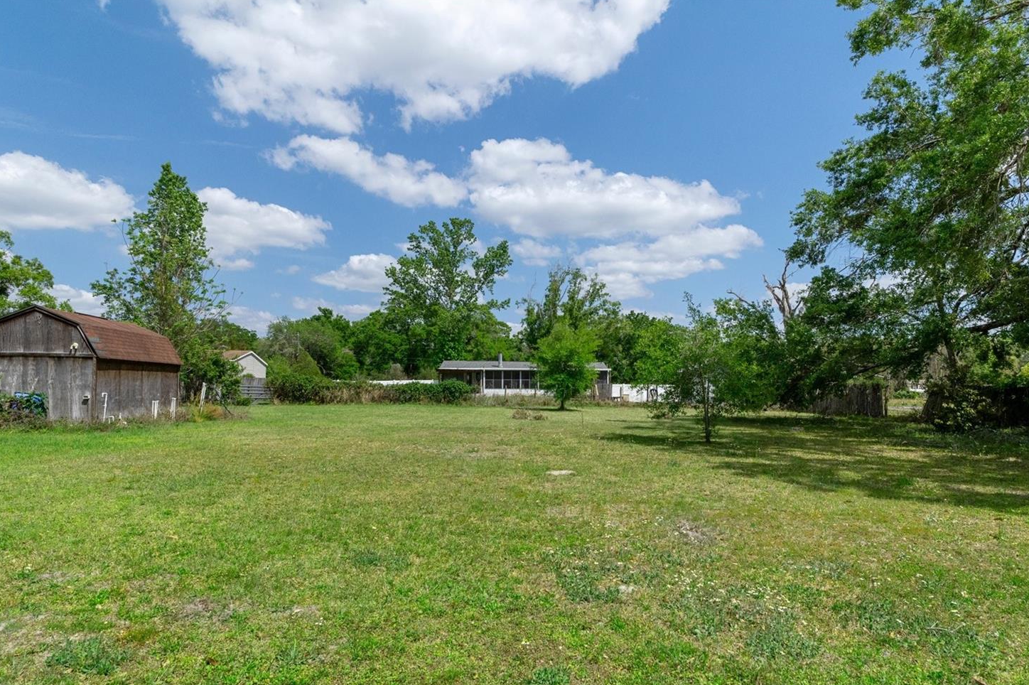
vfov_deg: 58.1
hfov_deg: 79.7
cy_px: 376
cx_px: 532
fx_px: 616
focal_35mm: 22
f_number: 8
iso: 800
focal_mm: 13
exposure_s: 1/1000
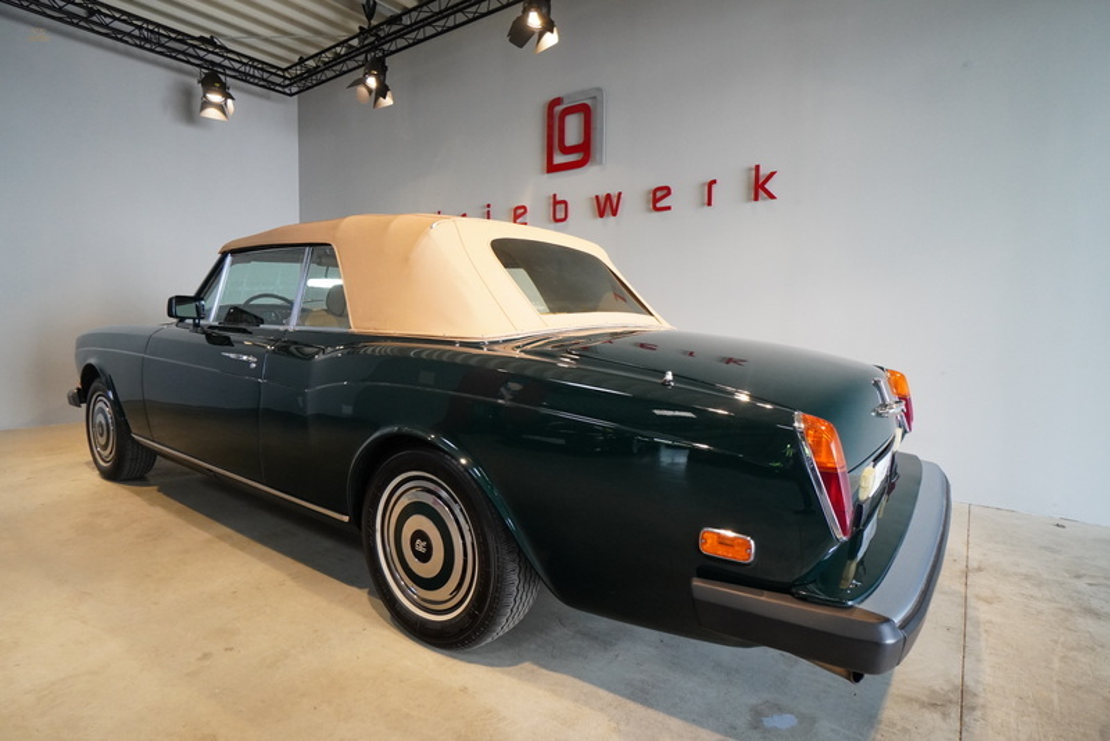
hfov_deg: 90.0
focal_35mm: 18
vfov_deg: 67.4
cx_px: 555
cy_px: 370
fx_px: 555
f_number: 5.6
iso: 2000
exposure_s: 1/60
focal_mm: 12
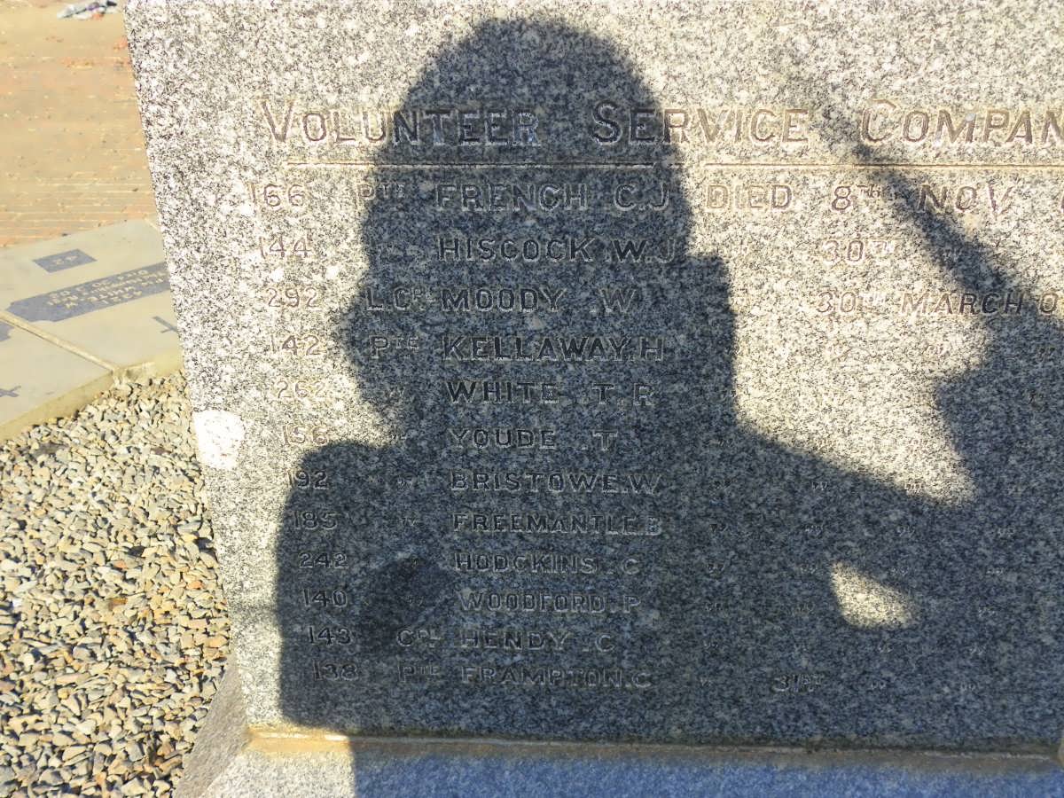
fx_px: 1137
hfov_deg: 50.1
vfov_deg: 38.7
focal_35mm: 37
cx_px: 532
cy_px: 399
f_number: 3.2
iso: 64
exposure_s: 1/250
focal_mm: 6.6
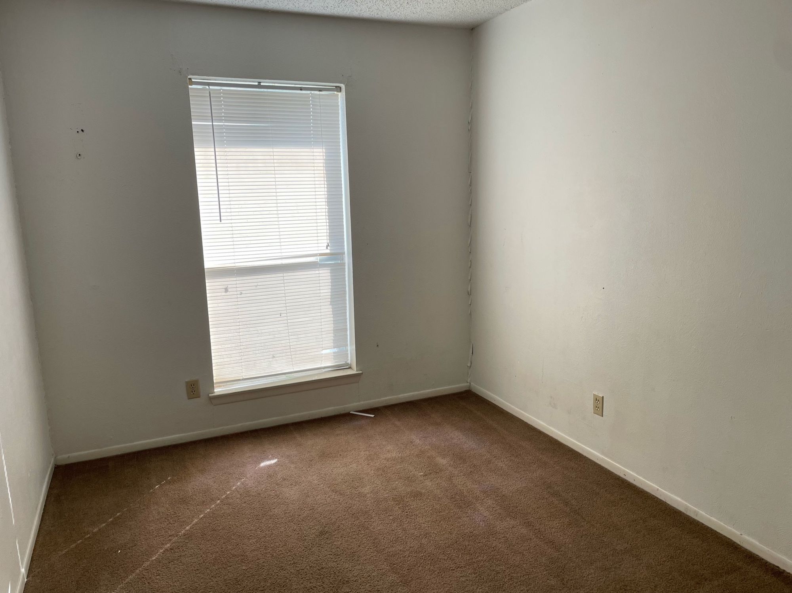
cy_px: 296
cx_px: 396
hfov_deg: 67.3
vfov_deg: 53.0
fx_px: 595
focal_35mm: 26
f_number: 1.6
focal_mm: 4.2
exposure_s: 1/164
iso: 32
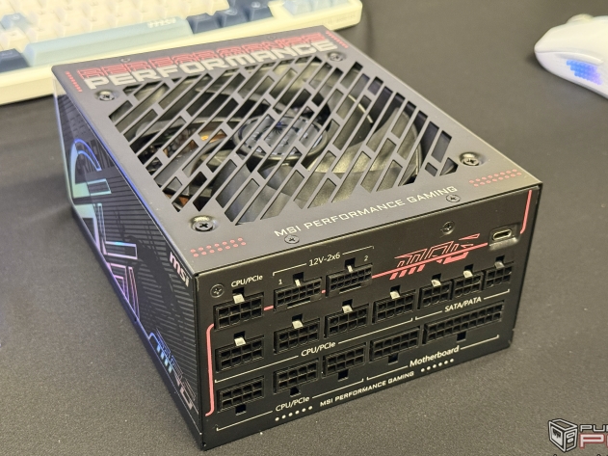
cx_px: 315
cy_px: 239
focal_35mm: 51
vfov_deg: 28.5
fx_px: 896
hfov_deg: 37.5
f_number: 1.78
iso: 500
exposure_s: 1/40
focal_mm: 6.76
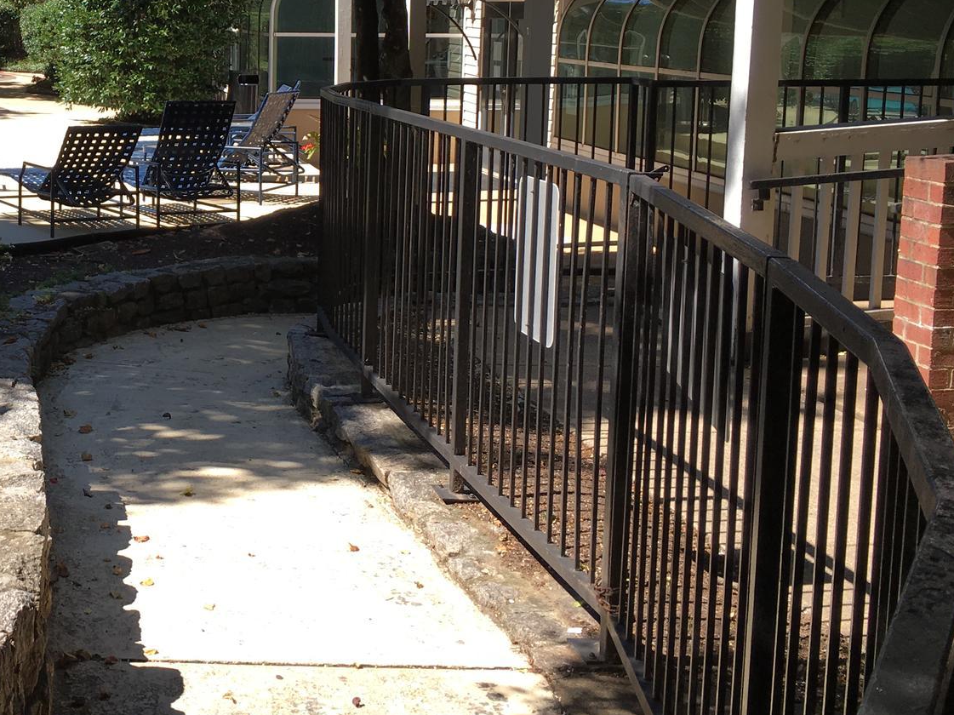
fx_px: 1460
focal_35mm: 53
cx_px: 91
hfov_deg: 34.2
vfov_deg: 27.1
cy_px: 169
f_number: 2.2
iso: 25
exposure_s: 1/601
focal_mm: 4.15
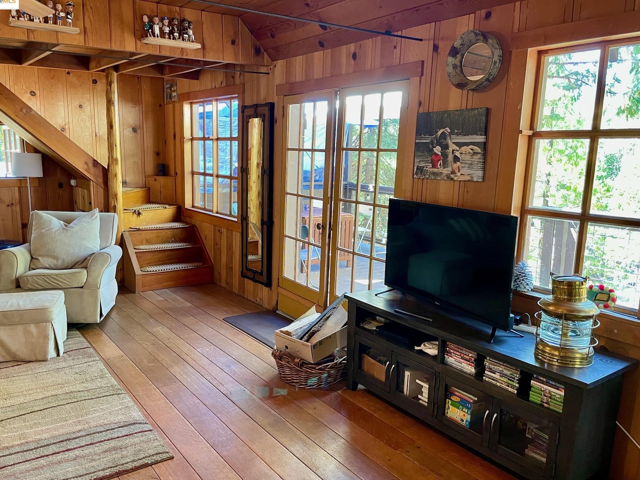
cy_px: 250
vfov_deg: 49.7
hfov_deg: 63.4
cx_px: 310
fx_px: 518
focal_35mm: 28
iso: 160
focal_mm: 4.2
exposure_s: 1/60
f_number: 1.6
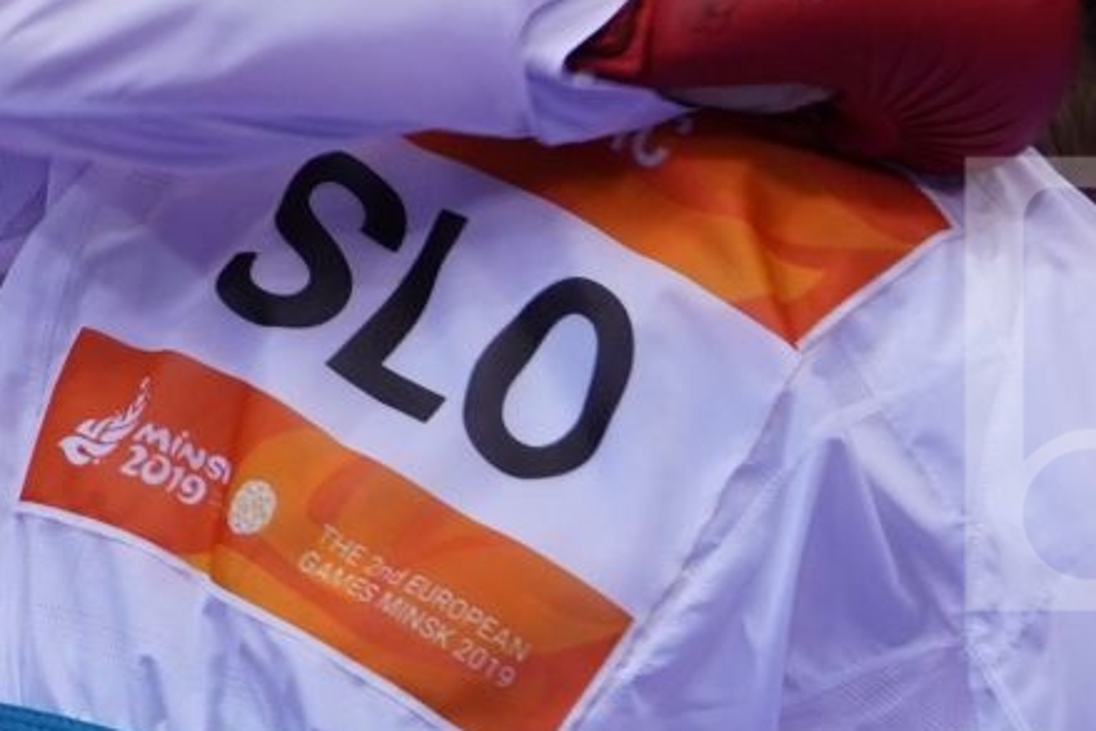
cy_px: 384
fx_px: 37457
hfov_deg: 1.7
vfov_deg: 1.1
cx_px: 352
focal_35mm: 1230
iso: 640
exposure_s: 1/800
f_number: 2.8
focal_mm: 200
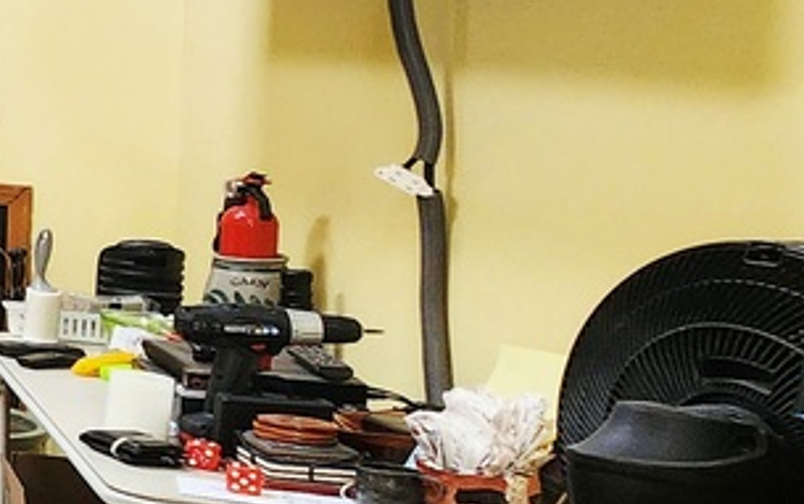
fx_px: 1425
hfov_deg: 15.8
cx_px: -1070
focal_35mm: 65
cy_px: 69
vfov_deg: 19.7
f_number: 2.2
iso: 125
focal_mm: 2.2
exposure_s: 1/60.2
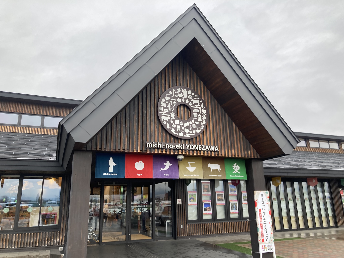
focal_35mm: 28
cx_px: 172
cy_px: 129
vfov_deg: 49.7
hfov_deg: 63.4
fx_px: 278
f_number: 1.8
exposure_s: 1/120
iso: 32
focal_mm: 3.99
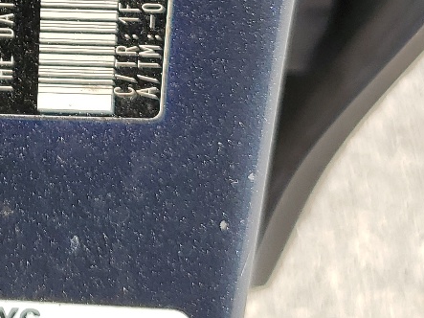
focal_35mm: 94
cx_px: -145
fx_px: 1151
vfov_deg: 14.5
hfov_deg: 19.1
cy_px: -184
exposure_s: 1/833
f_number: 1.5
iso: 50
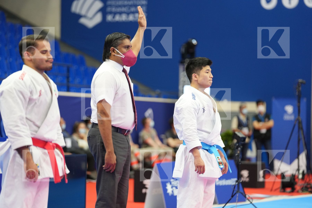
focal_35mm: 161
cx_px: 156
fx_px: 1395
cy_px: 104
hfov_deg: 12.8
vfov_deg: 8.5
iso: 2000
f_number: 2.8
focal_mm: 161
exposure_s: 1/500
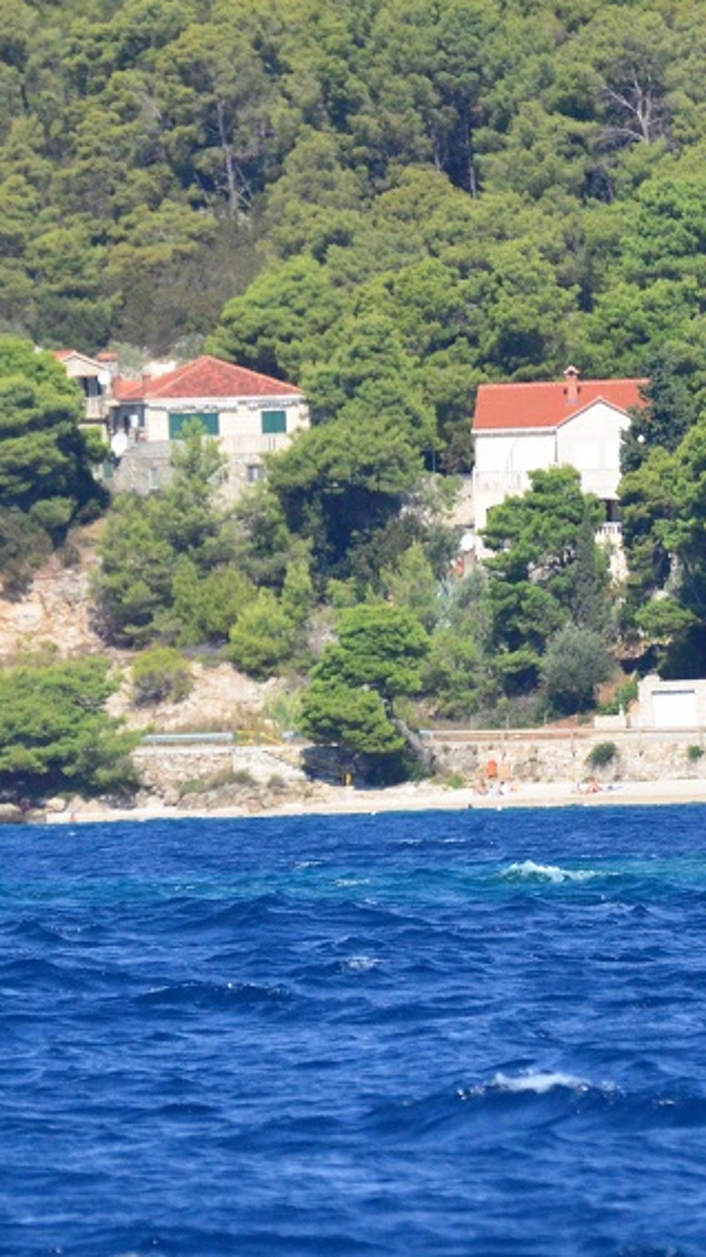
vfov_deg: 2.9
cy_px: 633
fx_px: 24916
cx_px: 500
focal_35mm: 748
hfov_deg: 1.6
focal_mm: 270
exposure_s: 1/8000
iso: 1800
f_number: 5.6
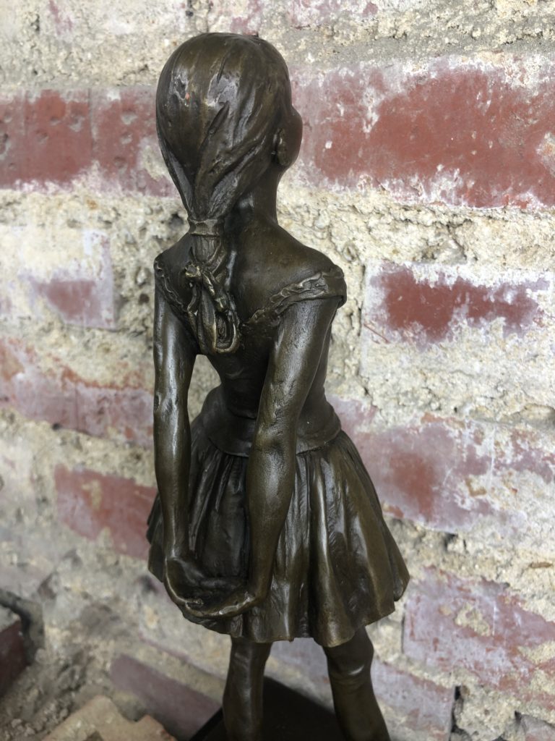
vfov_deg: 63.4
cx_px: 278
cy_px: 370
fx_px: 599
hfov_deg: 49.7
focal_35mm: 28
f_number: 1.8
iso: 20
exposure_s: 1/33
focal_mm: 4
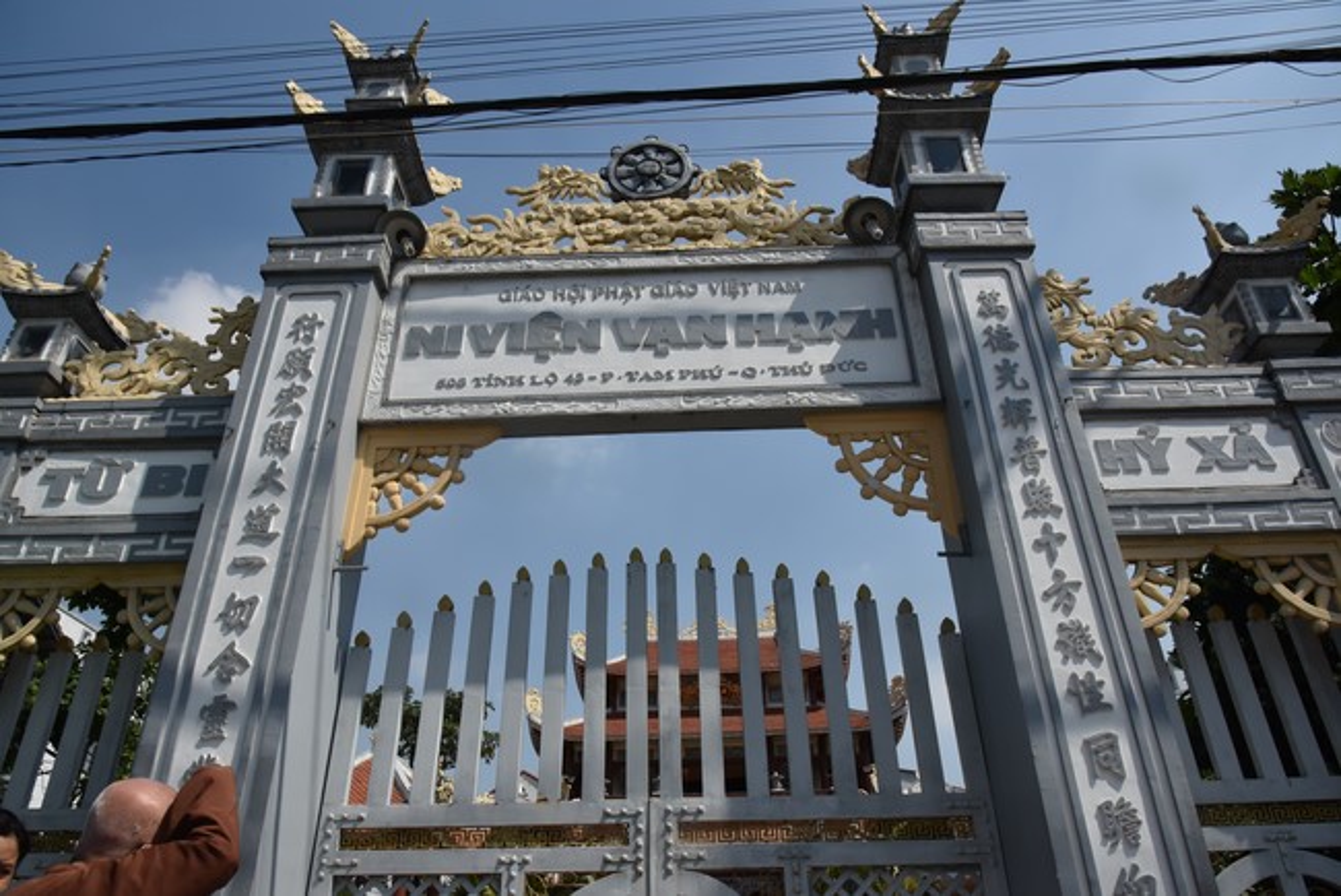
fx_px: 894
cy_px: 448
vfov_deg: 53.2
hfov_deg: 73.7
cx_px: 670
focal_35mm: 24
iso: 1600
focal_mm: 24
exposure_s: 1/1600
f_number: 16
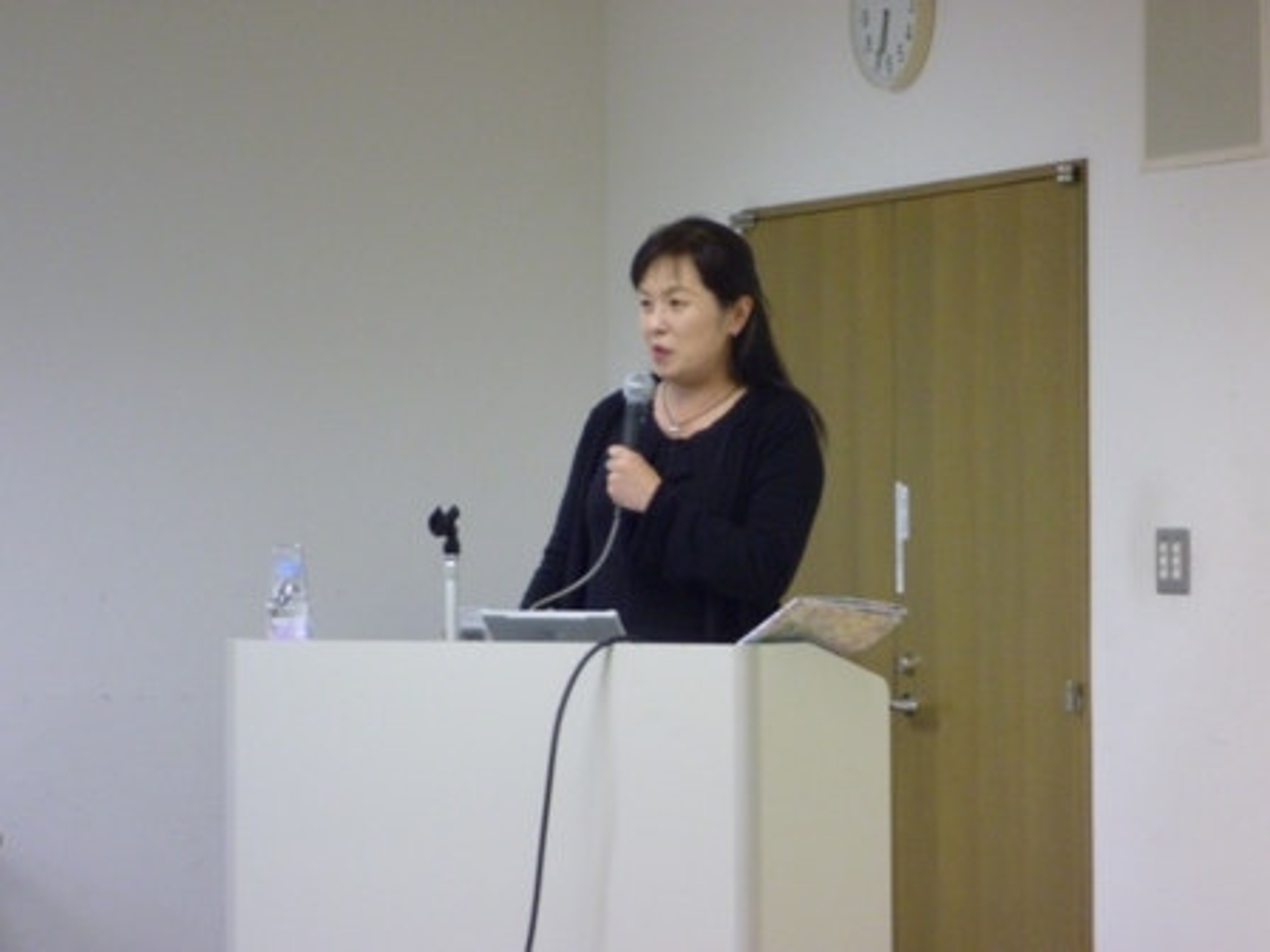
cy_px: 476
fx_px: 4586
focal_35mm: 125
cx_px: 635
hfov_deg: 15.8
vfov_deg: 11.9
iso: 400
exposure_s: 1/13
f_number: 5.9
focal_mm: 22.5
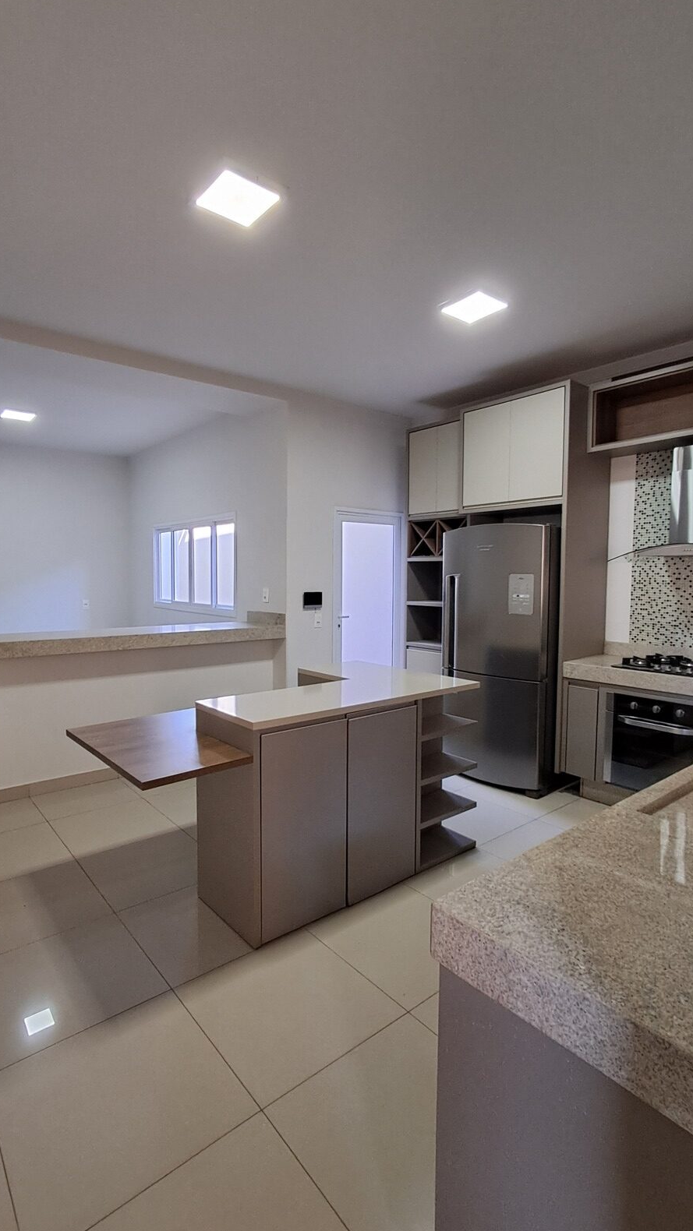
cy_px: 613
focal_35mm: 18
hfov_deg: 60.9
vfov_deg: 92.7
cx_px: 306
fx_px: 588
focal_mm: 1.64
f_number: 2.2
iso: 200
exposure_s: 1/40
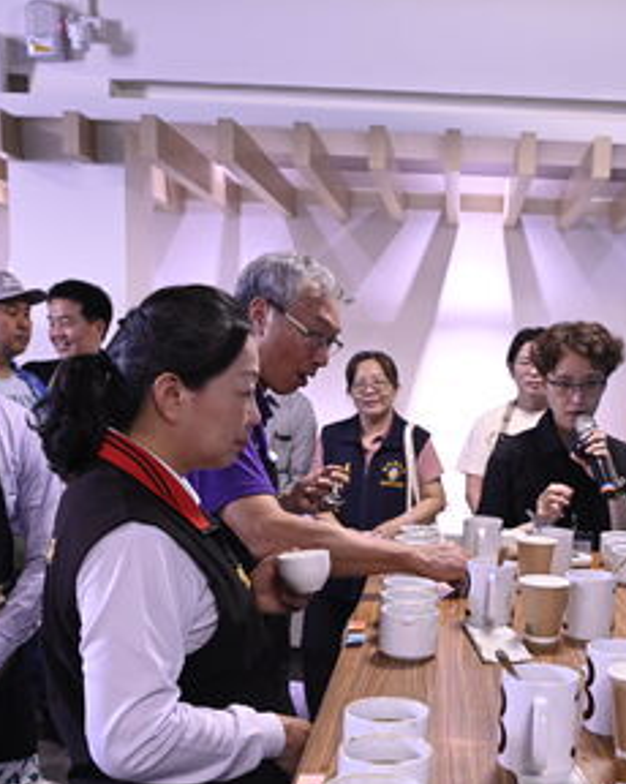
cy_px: 539
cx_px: 493
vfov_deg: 39.0
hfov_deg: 31.3
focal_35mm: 47
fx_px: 1090
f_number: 4
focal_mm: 24
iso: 2500
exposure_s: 1/160
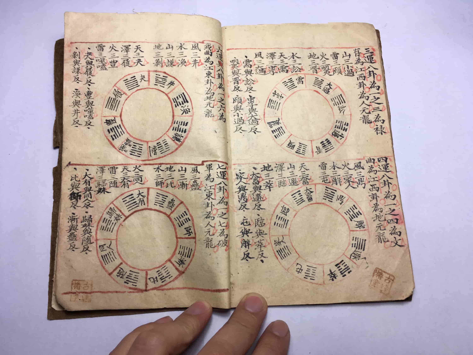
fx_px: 396
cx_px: 236
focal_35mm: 29
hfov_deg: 61.7
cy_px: 178
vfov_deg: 48.2
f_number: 2.2
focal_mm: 4.15
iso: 25
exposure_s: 1/50
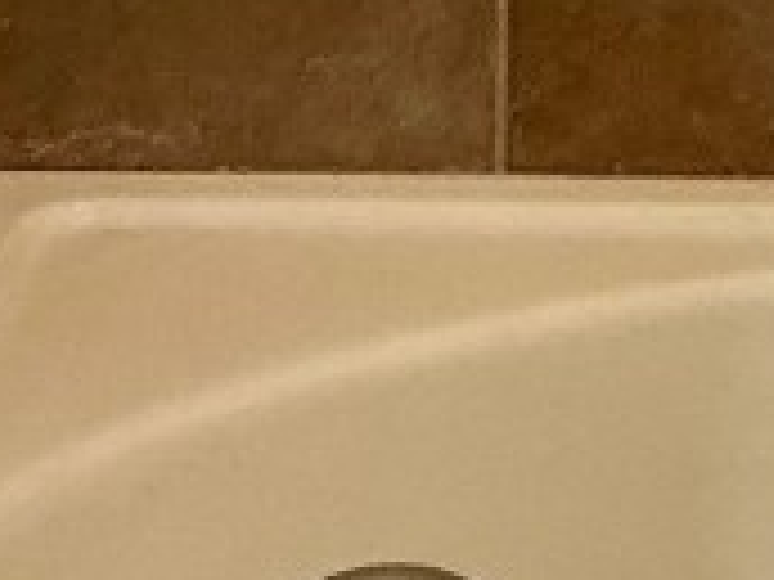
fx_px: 3734
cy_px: -126
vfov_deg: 8.8
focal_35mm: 167
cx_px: 1197
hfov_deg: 11.3
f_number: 1.8
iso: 125
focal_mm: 3
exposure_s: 1/60
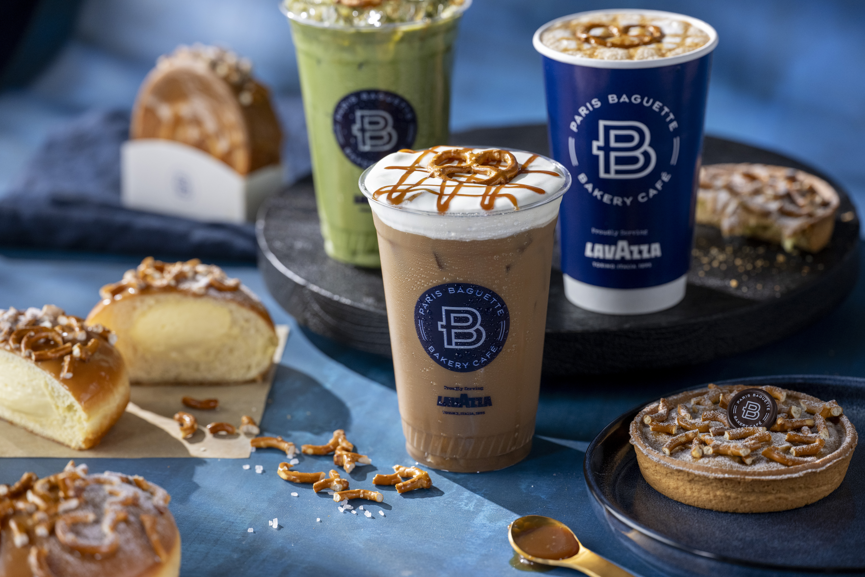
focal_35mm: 105
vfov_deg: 13.0
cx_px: 432
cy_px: 288
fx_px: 2523
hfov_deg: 19.5
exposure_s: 1/80
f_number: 4.5
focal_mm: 105
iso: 800
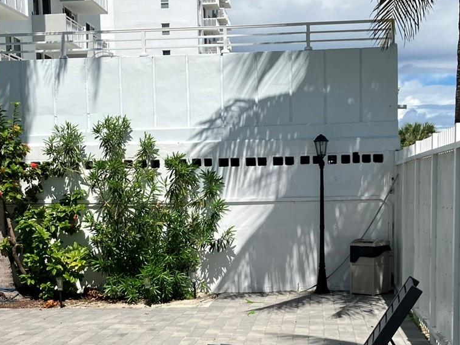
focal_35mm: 59
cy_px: 292
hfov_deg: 32.7
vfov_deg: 24.3
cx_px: 258
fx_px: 784
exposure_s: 1/3040
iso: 32
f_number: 1.8
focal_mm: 3.99
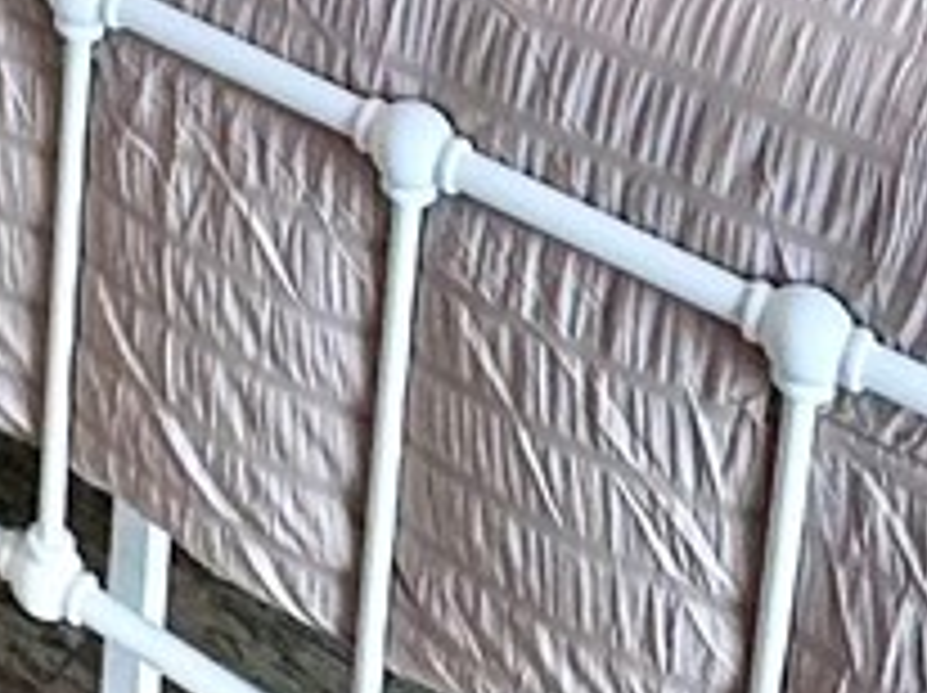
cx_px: -432
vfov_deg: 10.6
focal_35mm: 109
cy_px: -1192
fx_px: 2916
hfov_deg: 16.6
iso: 160
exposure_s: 1/120
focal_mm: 2.22
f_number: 2.2
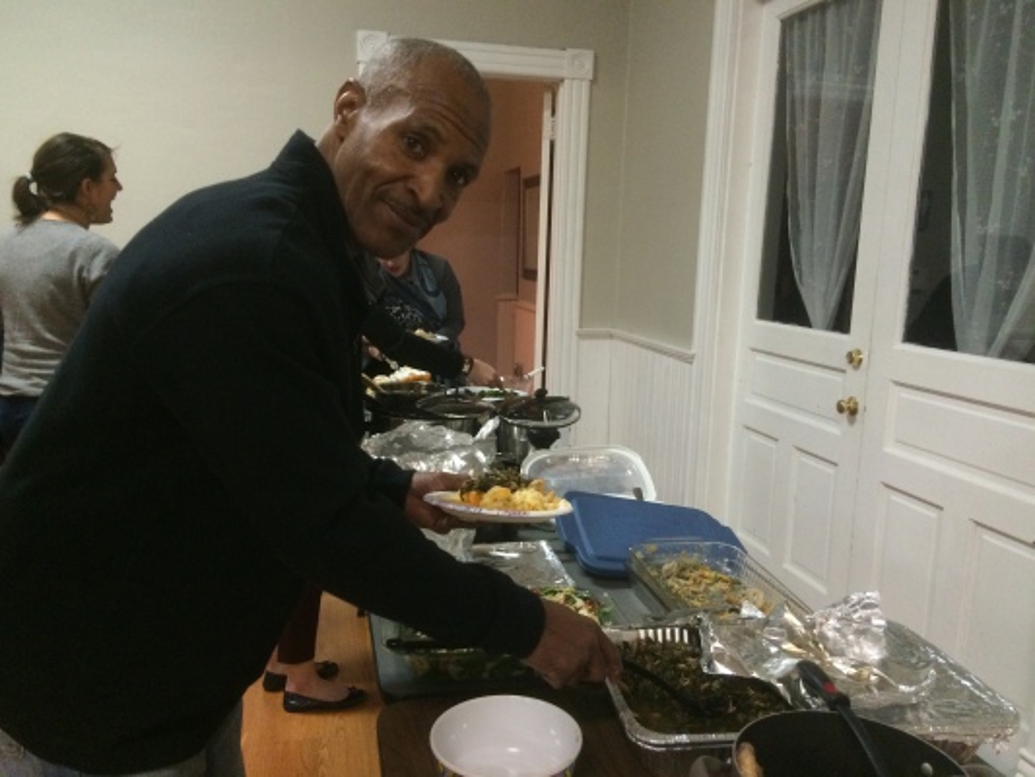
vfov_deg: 48.2
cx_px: 518
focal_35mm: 29
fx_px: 867
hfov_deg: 61.6
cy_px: 388
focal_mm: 4.15
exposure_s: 1/30
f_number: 2.2
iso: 200
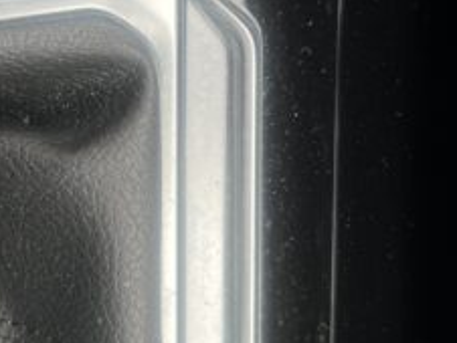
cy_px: 107
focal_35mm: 46
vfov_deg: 31.3
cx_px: 140
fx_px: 608
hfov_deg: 40.5
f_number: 1.5
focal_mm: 5.7
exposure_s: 1/102
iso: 40
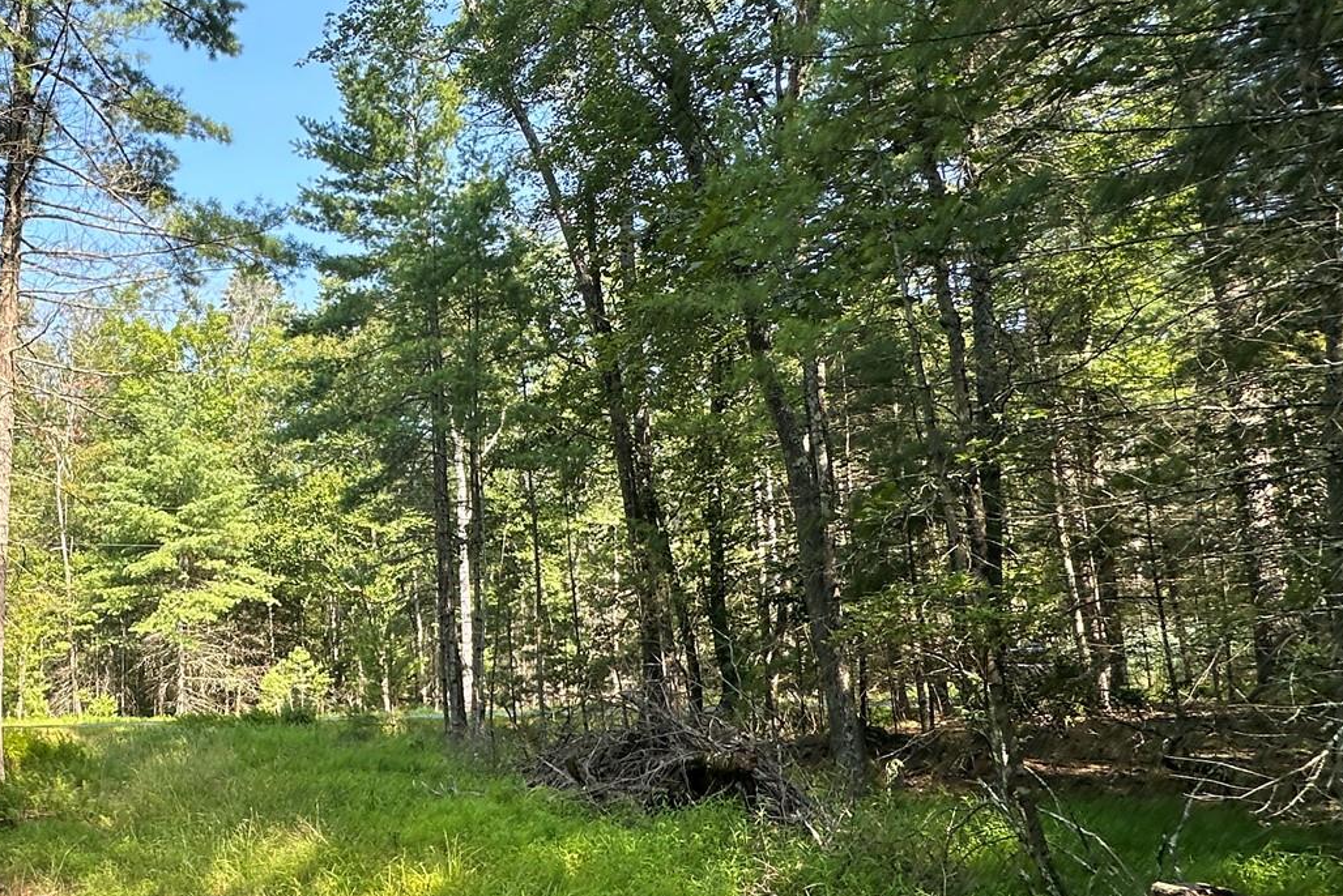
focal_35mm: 29
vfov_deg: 44.5
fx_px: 1082
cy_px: 581
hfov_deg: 57.4
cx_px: 213
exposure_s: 1/262
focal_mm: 2.22
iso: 40
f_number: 2.2
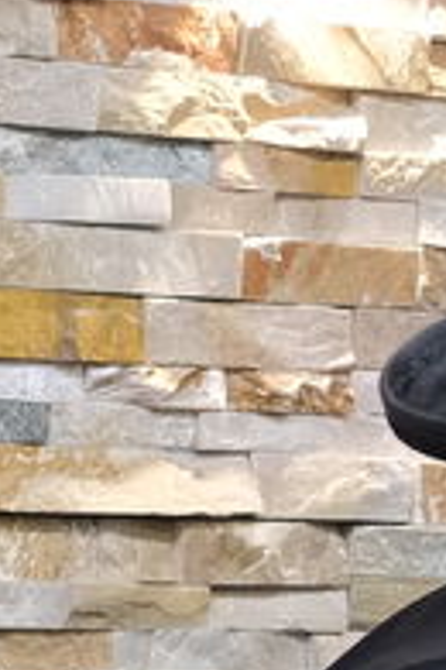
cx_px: 1125
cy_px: 998
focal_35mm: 258
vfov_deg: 7.8
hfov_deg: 5.1
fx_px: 4794
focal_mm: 24.2
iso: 2000
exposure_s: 1/100
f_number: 5.6
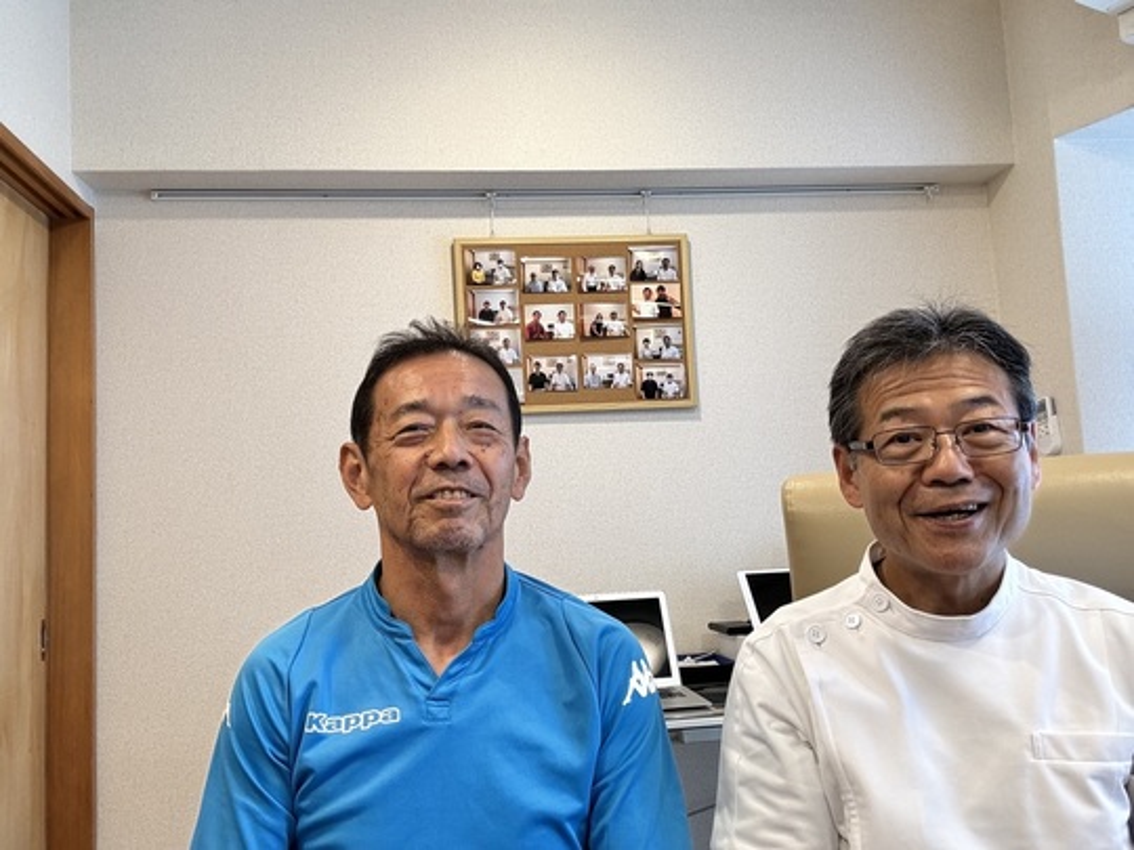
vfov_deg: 46.8
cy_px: 425
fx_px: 983
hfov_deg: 60.0
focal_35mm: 30
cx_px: 567
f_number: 1.9
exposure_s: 1/50
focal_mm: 2.69
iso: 80
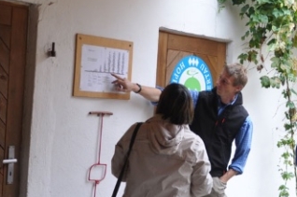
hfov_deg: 22.8
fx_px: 717
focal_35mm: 87
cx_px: 272
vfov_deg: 15.7
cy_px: 86
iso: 400
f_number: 4.5
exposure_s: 1/80
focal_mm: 24
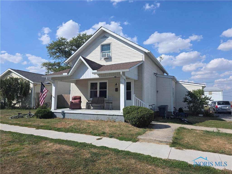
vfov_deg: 58.9
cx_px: 116
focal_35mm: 23
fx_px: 154
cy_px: 87
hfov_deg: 73.9
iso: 12
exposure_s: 1/1013
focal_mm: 6.3
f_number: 1.7
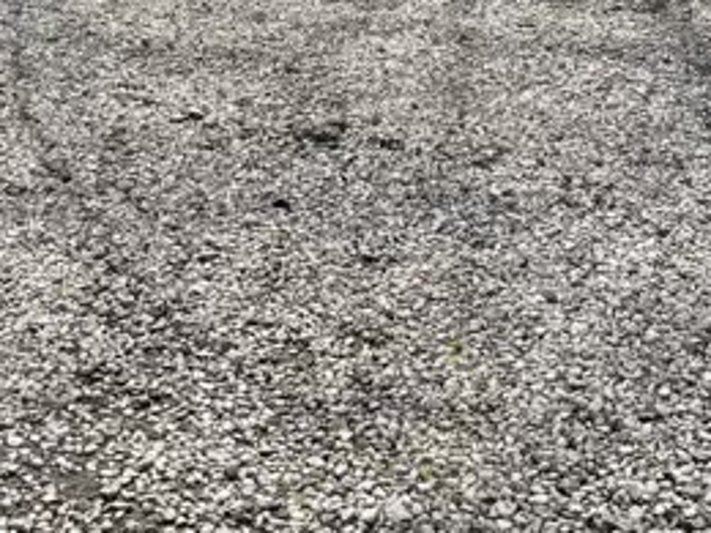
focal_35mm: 70
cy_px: -89
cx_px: 252
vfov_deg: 19.9
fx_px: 1438
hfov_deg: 27.6
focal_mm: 5.96
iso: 50
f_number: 1.6
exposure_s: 1/1139
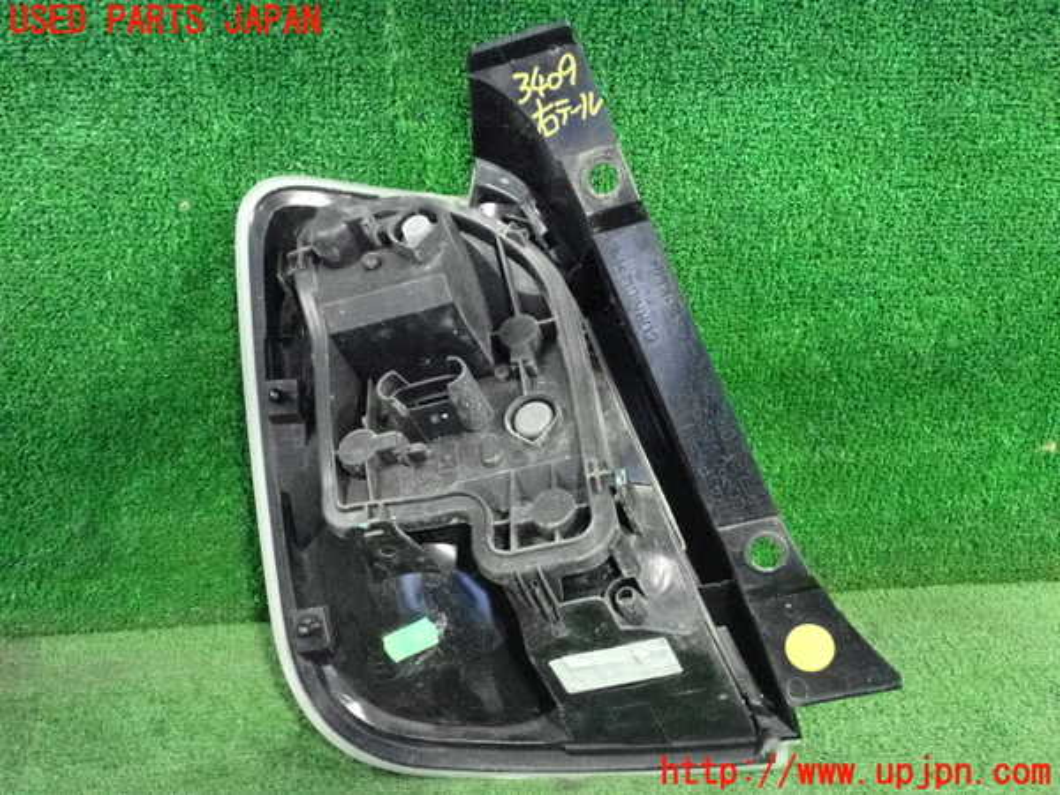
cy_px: 398
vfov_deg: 32.9
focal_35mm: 44
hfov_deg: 42.9
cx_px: 530
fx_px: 1347
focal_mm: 7.84
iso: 5000
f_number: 2.9
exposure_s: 1/125
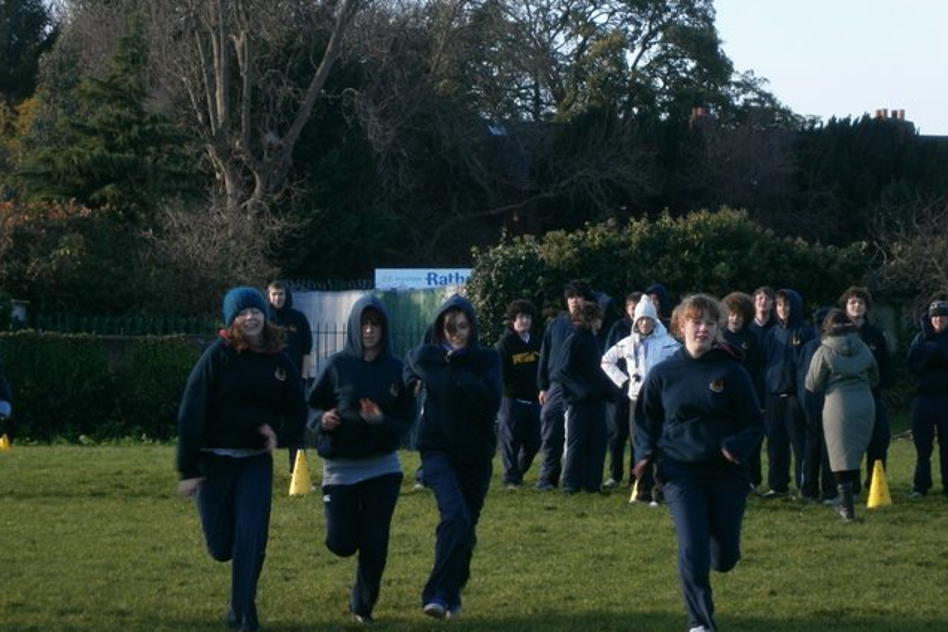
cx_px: 474
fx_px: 3581
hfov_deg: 15.1
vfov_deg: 10.1
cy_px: 326
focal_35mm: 136
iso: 160
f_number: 6.5
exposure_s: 1/125
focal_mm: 23.5
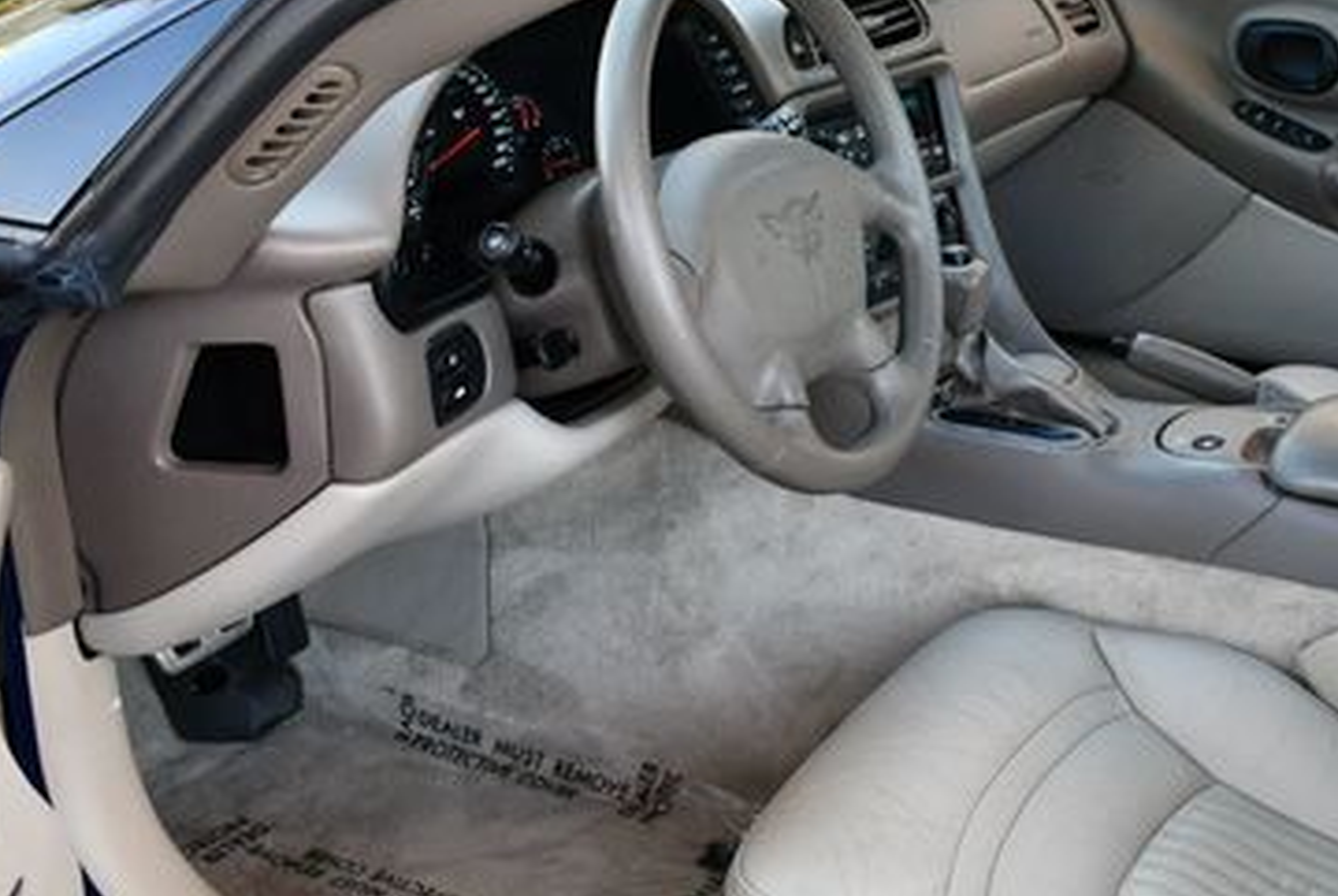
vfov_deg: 21.3
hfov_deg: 30.3
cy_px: 509
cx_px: 1137
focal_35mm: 64
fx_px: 2382
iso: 720
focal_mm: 18
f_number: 3.5
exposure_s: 1/250
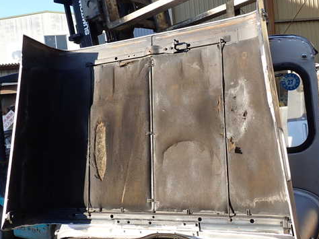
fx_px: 350
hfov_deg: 49.0
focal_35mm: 38
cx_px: 153
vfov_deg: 37.7
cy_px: 117
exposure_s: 1/320
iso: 100
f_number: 3.2
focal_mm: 5.4
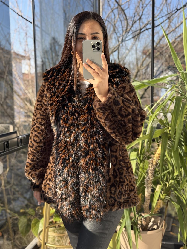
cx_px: 94
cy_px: 124
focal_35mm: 48
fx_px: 346
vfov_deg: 39.7
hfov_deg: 30.3
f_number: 1.78
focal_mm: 6.76
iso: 64
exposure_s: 1/488
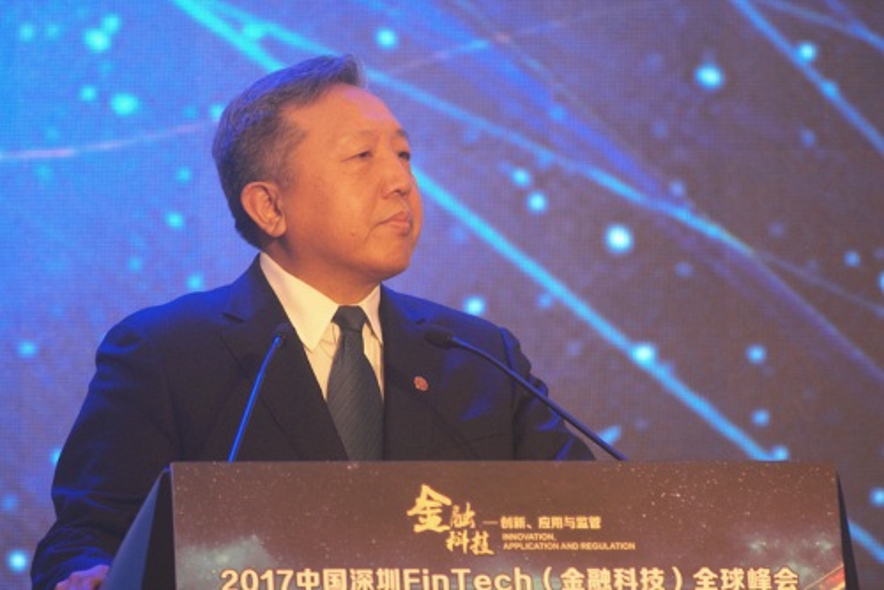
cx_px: 442
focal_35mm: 375
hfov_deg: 5.5
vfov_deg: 3.7
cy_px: 295
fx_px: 9213
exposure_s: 1/30
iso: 400
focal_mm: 250
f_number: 5.6
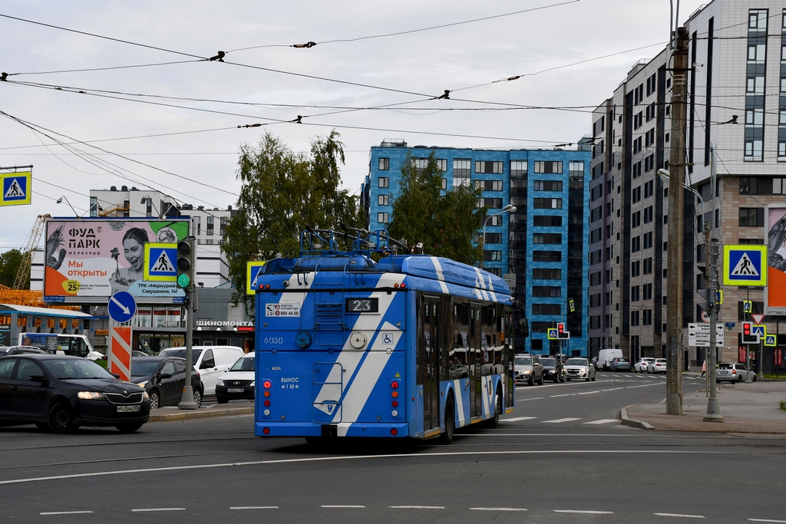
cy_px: 262
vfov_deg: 18.2
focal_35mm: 75
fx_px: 1638
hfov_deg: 27.0
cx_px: 393
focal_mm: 50
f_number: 10
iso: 200
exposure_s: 1/400
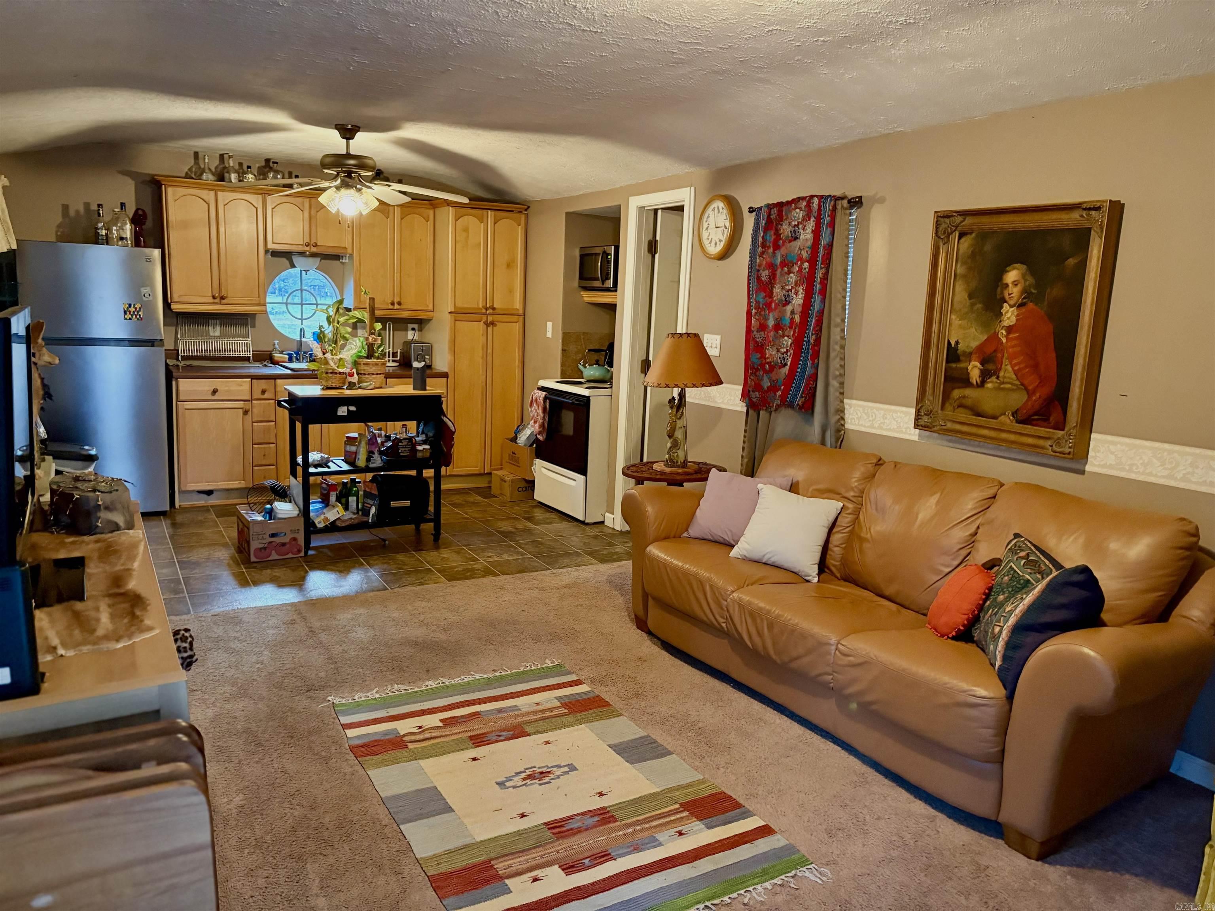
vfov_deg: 53.1
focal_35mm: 26
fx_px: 913
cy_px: 456
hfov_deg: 67.3
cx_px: 608
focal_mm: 5.96
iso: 640
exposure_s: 1/30
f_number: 1.6
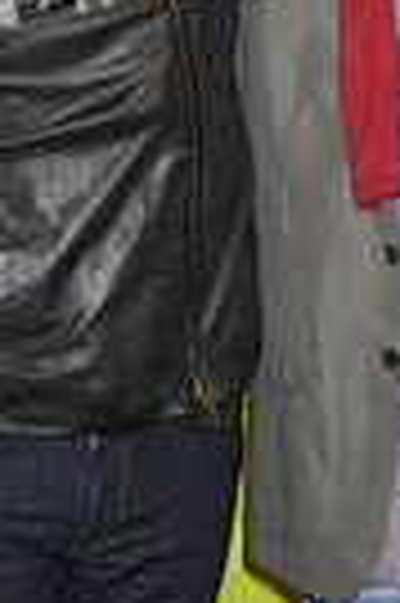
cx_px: 238
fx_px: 3492
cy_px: 162
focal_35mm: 209
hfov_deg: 6.6
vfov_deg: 9.8
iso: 800
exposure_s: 1/200
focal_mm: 70
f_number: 6.3
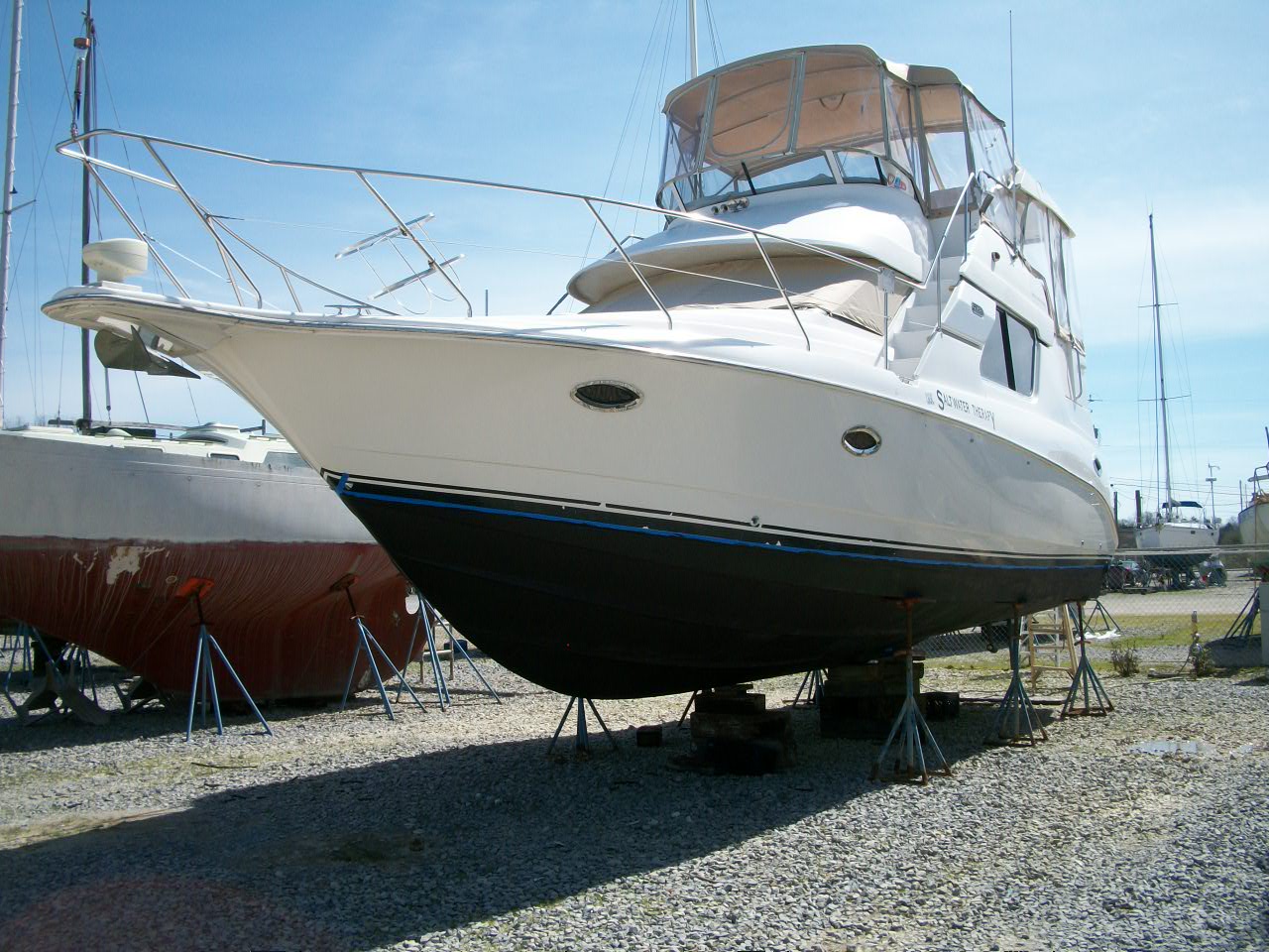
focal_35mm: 35
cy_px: 476
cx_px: 634
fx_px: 1283
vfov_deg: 40.7
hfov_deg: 52.6
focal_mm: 6.3
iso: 80
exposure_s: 1/400
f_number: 5.6
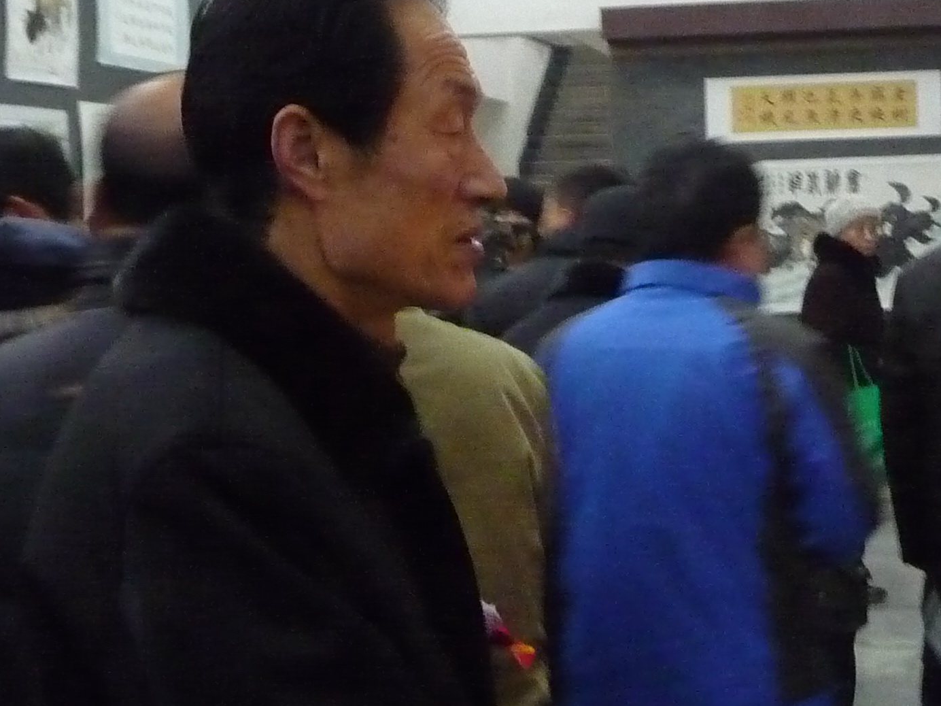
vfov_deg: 19.9
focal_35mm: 74
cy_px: 310
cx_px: 630
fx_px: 2012
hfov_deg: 26.2
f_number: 3.4
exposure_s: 1/15
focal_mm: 5
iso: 800
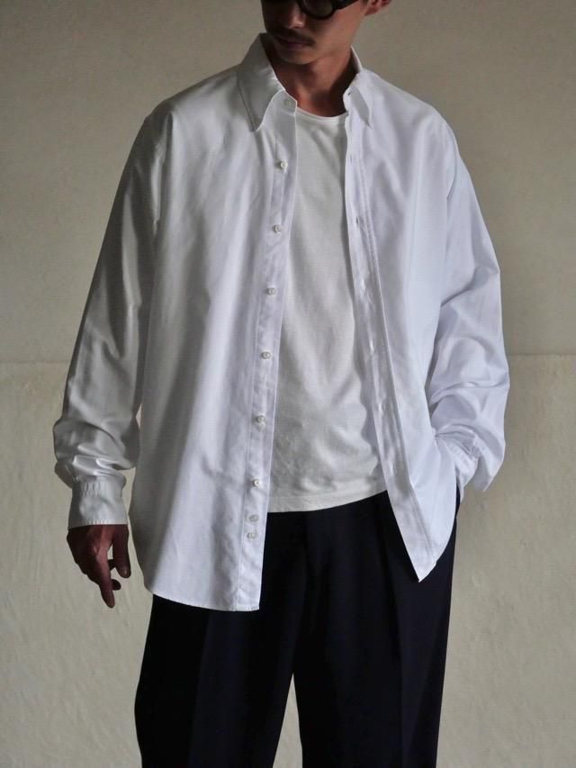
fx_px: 2041
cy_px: 384
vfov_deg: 21.3
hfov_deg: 16.1
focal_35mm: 92
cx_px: 288
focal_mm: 46
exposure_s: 1/30
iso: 3200
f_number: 3.9
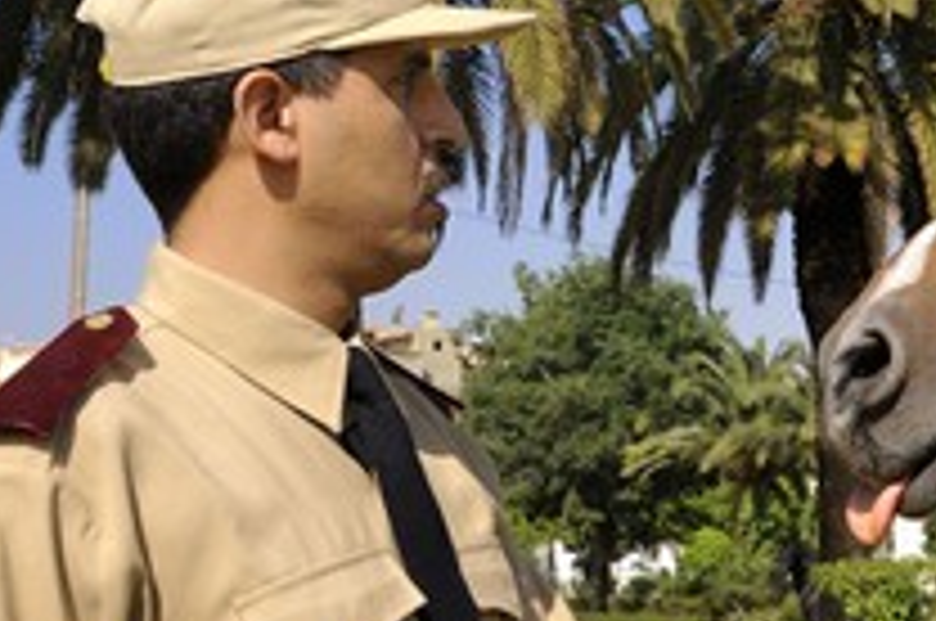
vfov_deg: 15.3
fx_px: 2310
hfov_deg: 22.4
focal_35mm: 89
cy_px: 310
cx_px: 814
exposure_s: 1/160
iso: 200
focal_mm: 44
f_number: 13
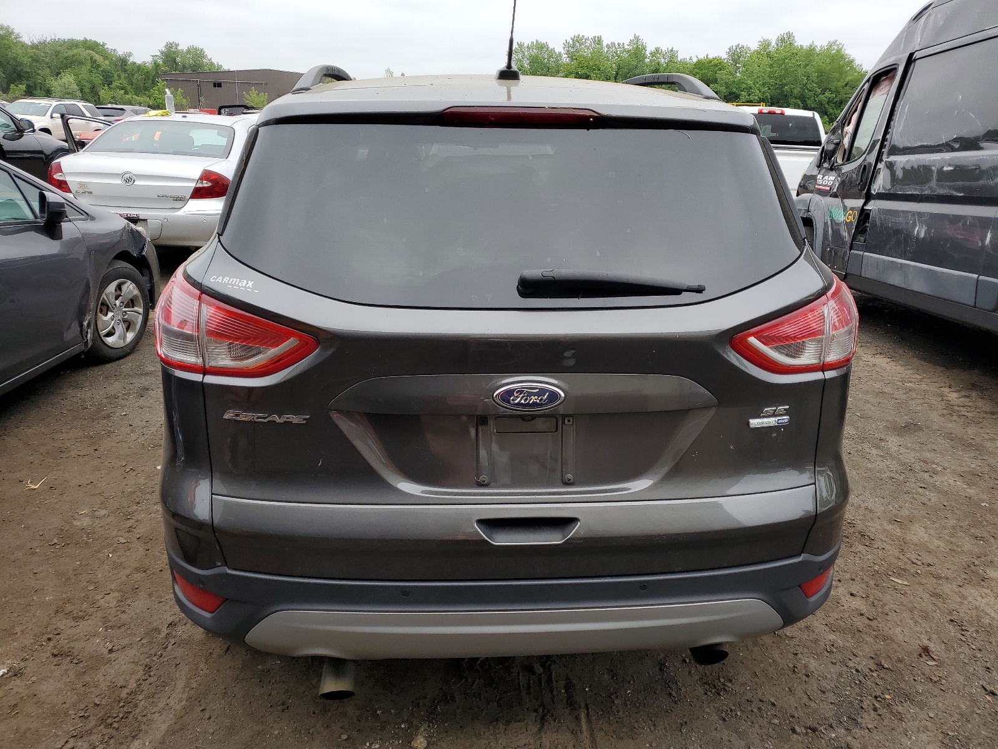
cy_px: 374
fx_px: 750
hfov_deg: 67.3
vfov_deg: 53.1
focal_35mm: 26
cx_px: 499
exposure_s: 1/1111
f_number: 1.5
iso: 50
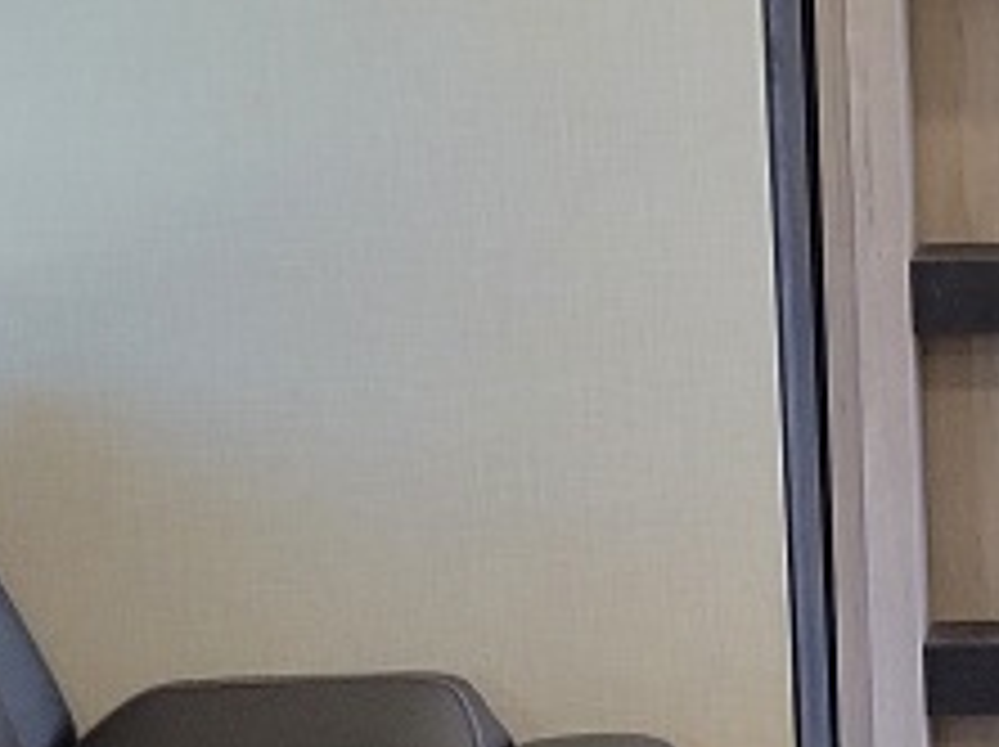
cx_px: 1598
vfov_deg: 10.4
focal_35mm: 142
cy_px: 382
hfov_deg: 13.0
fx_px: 4094
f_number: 1.8
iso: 200
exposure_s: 1/120
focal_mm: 5.4
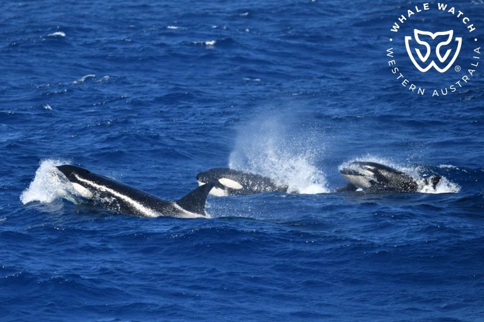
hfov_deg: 4.9
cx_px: 242
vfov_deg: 3.3
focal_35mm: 420
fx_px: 5645
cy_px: 161
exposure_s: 1/8000
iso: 1250
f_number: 6
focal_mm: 420
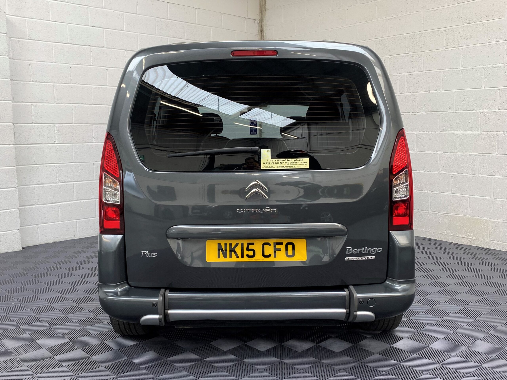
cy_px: 190
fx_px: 381
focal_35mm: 26
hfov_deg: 67.3
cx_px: 254
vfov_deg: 53.1
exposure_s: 1/100
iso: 64
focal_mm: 4.25
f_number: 1.8
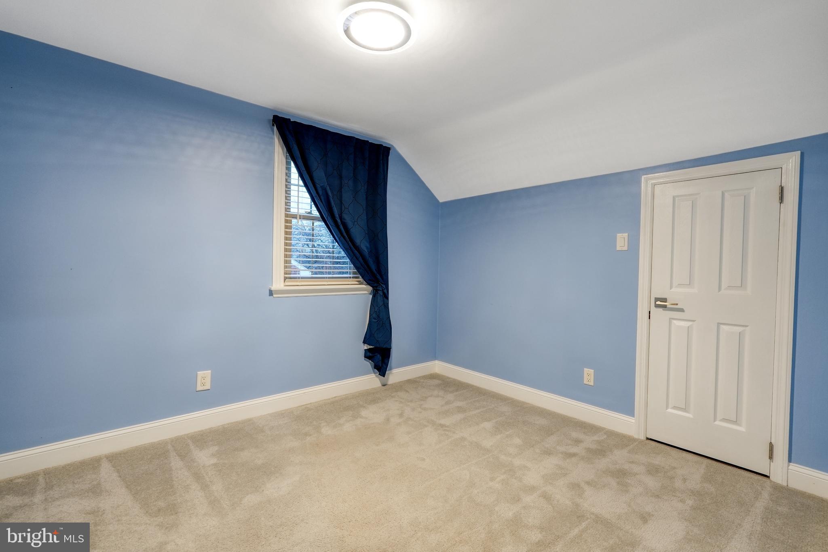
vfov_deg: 73.8
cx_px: 414
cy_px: 276
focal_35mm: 16
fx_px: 368
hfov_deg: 96.7
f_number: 9
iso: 800
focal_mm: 16
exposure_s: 1/4
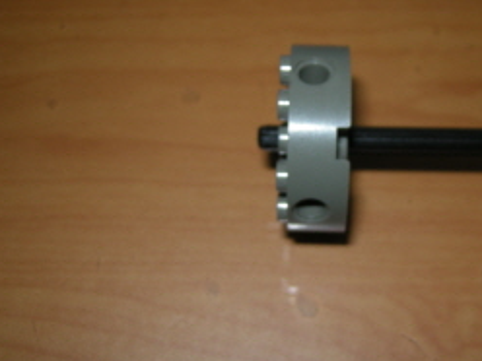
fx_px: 808
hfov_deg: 32.9
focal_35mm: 58
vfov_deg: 25.2
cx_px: 330
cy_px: 165
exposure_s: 1/30
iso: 64
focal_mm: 7.5
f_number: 2.7
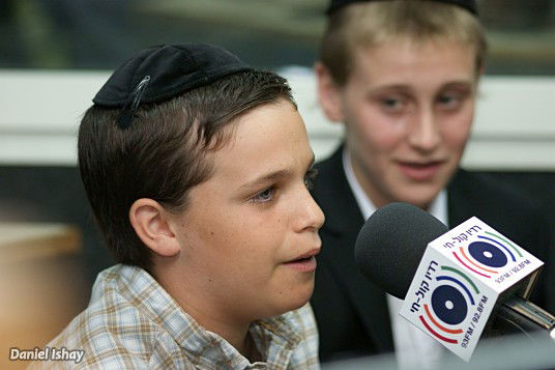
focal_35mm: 158
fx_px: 2427
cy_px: 185
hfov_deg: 13.0
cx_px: 278
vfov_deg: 8.7
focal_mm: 105
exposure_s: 1/125
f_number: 2.8
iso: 400
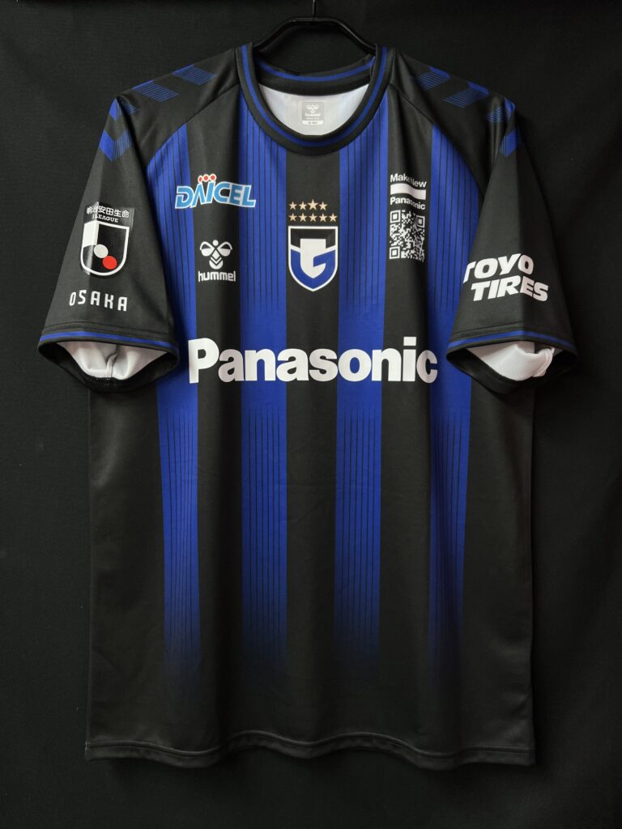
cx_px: 311
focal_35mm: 26
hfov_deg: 53.1
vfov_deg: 67.3
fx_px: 623
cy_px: 414
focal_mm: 5.7
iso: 64
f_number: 1.5
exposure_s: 1/100
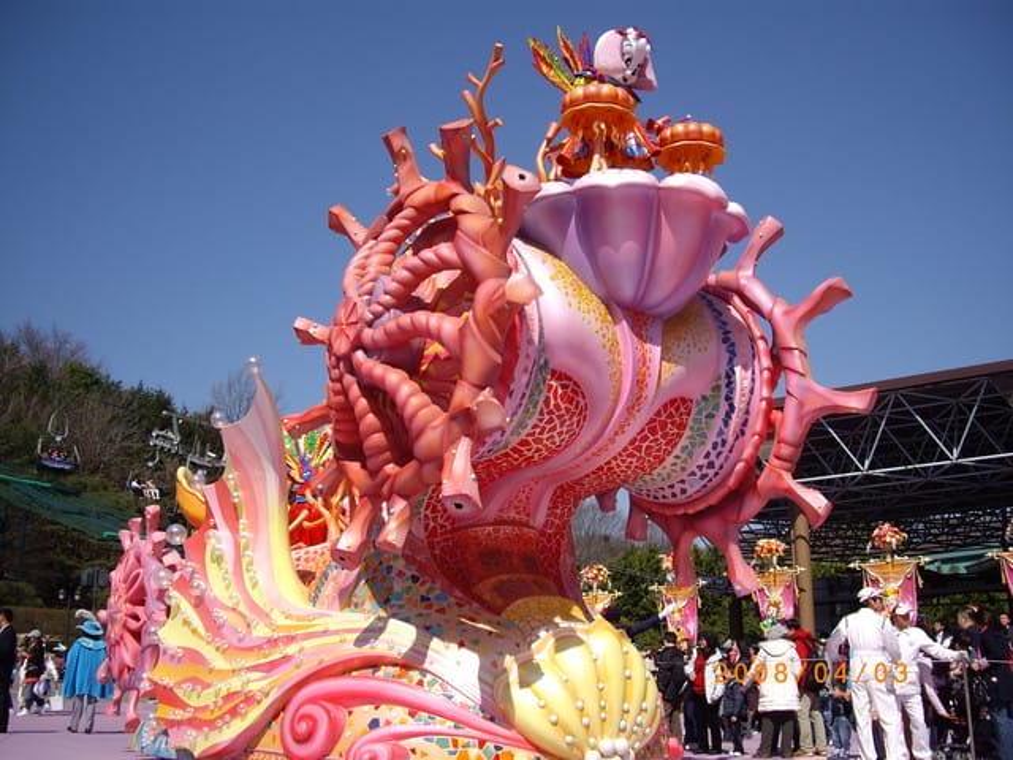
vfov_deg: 37.7
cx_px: 506
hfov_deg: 49.0
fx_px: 1112
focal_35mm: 38
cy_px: 380
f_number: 8
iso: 64
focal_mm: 7.9
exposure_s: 1/160
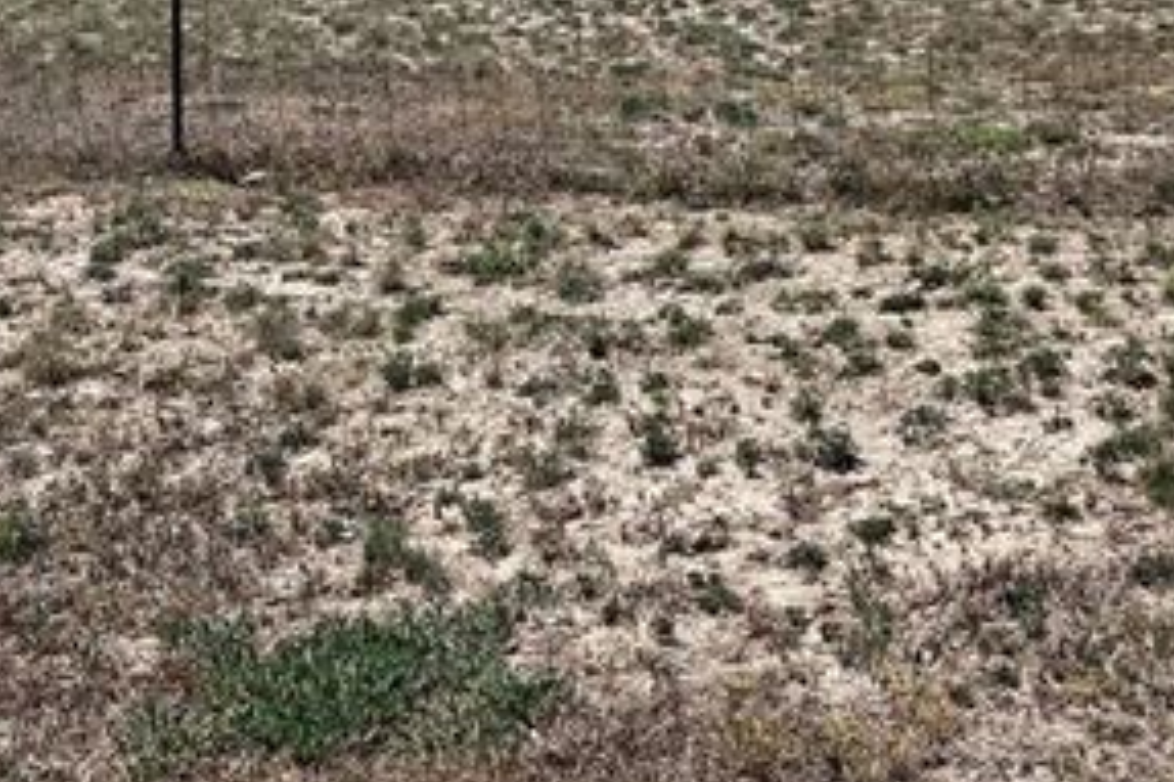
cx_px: 601
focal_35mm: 75
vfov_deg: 17.5
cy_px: -80
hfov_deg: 27.0
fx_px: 2444
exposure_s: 1/1852
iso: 25
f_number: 2.4
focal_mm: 3.3
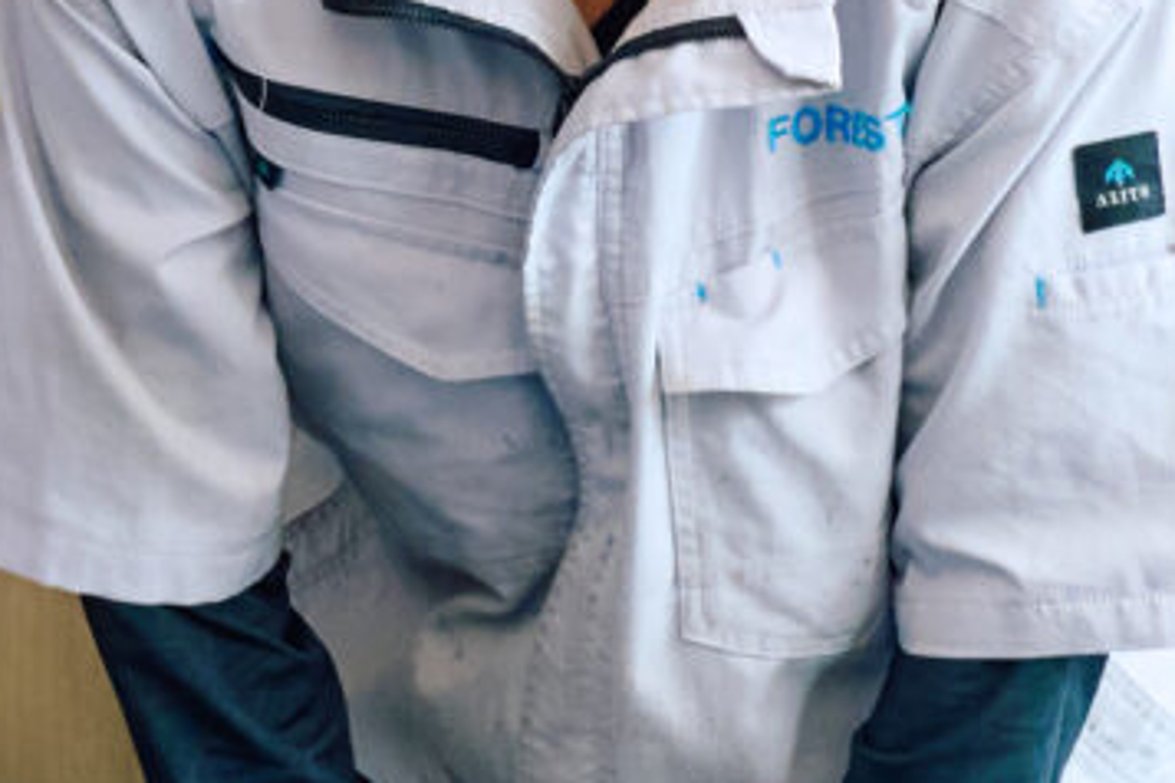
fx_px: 8192
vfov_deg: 5.5
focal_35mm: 251
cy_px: 25
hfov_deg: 8.2
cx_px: -72
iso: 1250
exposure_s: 1/160
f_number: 6.3
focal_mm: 35
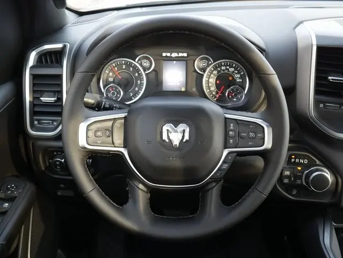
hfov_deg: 46.8
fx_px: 397
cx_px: 172
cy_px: 129
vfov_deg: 36.0
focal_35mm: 40
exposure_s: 1/60
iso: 800
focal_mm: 20
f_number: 5
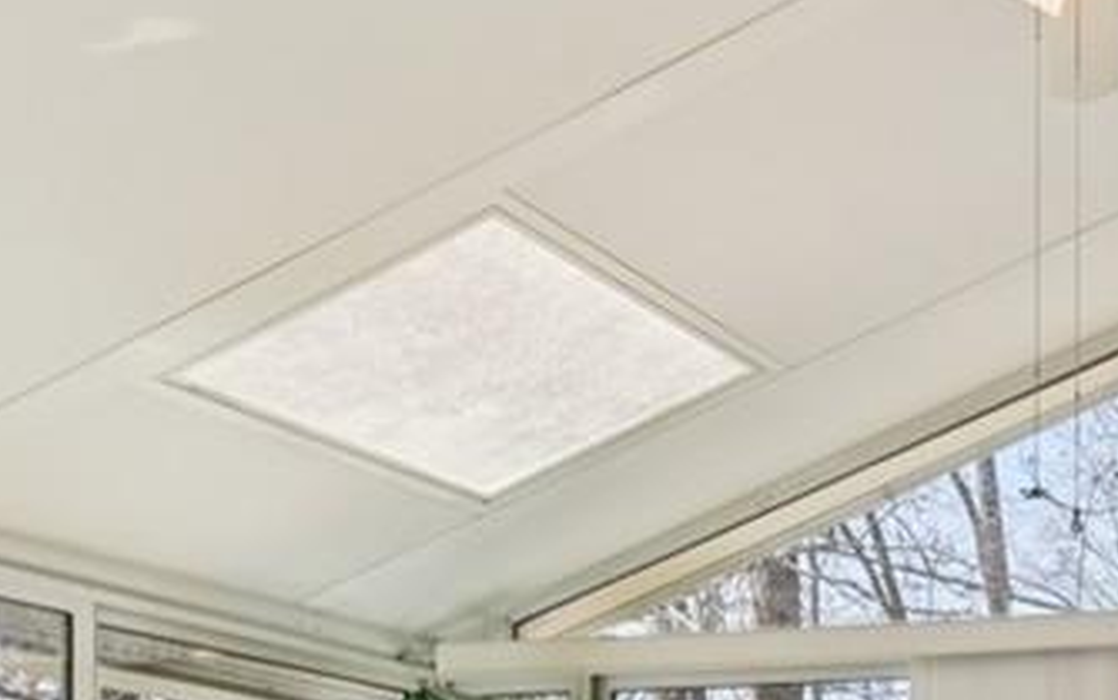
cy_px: 996
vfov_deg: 22.2
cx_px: 1526
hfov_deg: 30.0
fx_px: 1524
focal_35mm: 50
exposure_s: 1/250
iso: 800
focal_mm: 16
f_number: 8
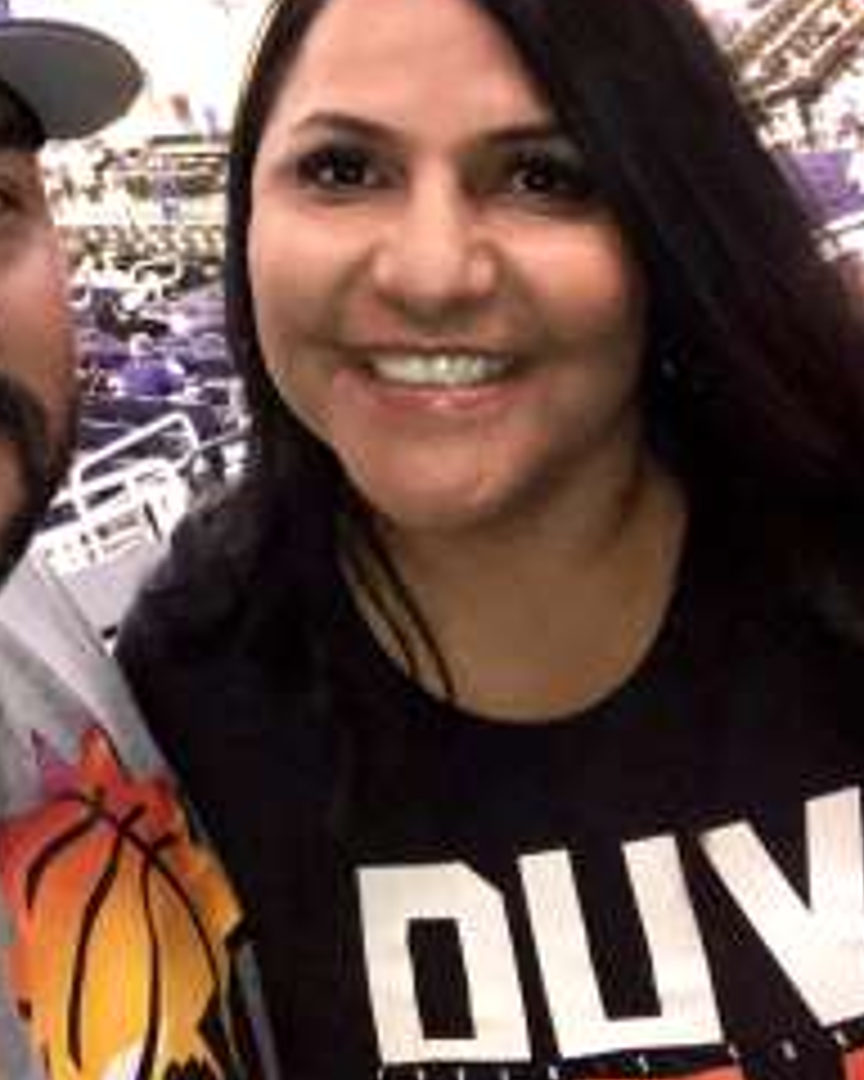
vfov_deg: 34.7
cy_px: 187
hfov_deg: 28.7
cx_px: 216
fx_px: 1662
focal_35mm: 52
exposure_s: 1/30
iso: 640
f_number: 2.2
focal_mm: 2.87
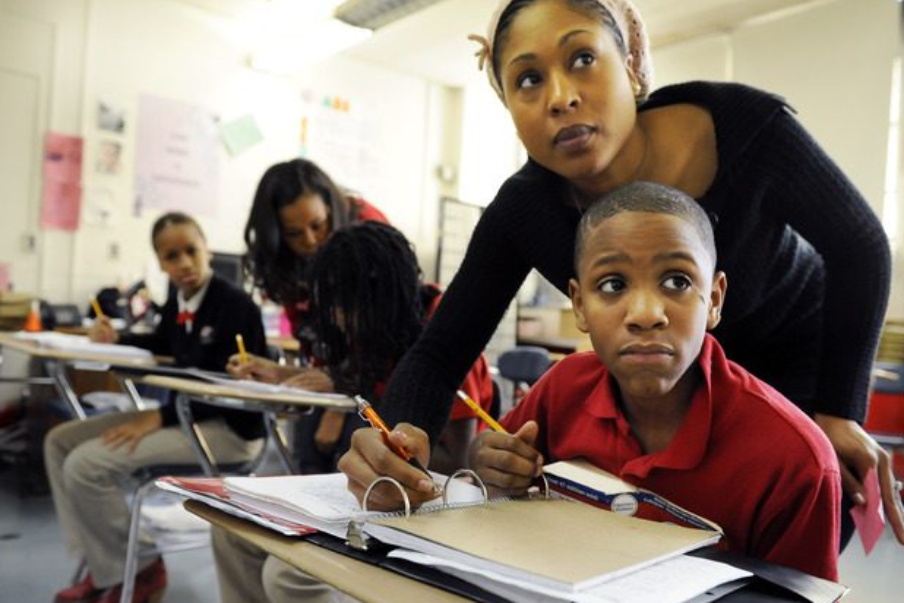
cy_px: 310
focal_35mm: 30
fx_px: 753
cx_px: 456
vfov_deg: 43.6
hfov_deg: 61.9
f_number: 3.5
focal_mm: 29
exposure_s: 1/200
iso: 2500
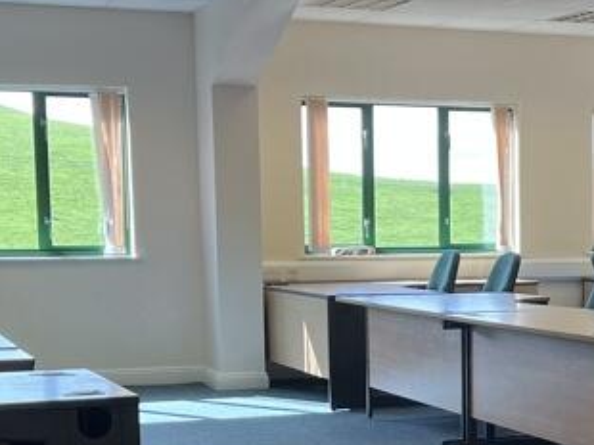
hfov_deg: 22.3
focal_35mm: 86
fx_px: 1475
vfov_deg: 16.9
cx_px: 519
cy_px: 384
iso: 40
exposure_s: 1/268
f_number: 1.5
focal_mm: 5.7
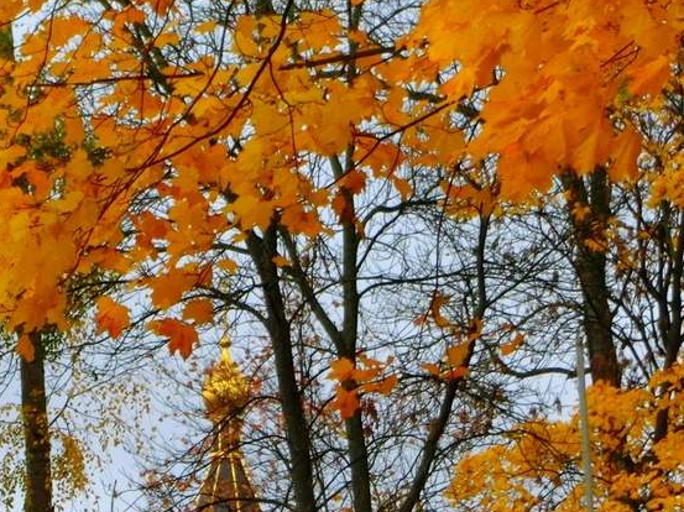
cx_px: 267
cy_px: 456
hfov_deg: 4.7
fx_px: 8254
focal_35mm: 418
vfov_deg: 3.6
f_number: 5.9
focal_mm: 29.5
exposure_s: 1/160
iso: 160
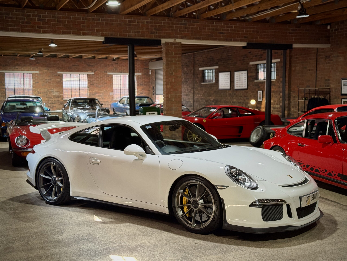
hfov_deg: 39.7
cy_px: 130
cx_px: 174
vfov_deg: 30.3
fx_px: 481
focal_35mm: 48
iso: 125
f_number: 1.78
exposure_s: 1/50
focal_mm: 6.76
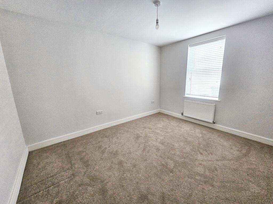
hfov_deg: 106.2
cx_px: 136
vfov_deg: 89.9
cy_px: 102
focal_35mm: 13
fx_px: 103
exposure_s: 1/50
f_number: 2.2
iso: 320
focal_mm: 2.2
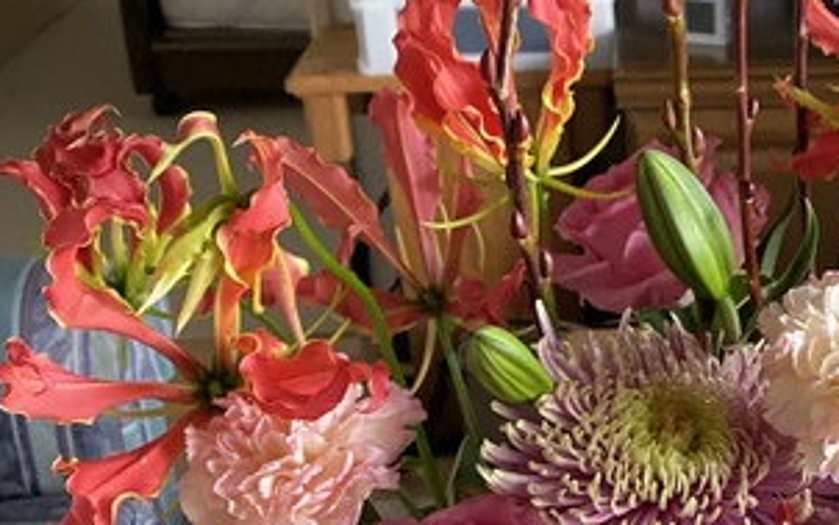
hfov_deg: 27.1
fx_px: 1670
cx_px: 781
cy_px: 414
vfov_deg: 17.7
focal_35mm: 73
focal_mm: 4.25
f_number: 1.8
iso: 500
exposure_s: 1/40
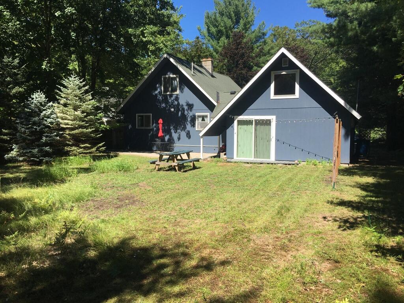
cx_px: 202
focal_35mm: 29
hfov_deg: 61.7
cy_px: 152
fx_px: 338
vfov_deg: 48.2
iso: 25
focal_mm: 4.15
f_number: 2.2
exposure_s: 1/1166
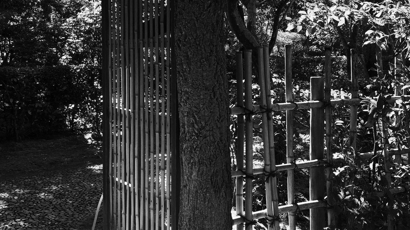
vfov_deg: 23.7
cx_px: 206
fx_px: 544
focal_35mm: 50
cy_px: 54
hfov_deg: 41.3
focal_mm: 4.15
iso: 32
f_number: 2.2
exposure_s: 1/193
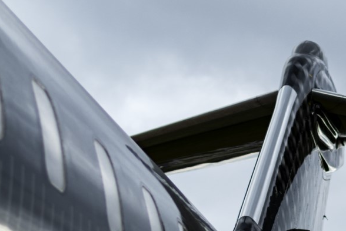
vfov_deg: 6.7
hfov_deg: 10.0
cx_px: 318
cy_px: 294
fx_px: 1961
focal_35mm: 204
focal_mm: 50
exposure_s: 1/3200
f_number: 1.8
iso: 100
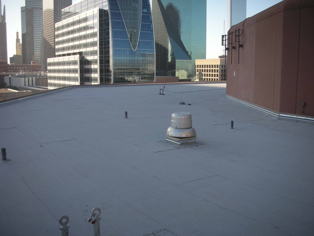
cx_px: 157
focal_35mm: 35
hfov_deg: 52.6
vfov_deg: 40.7
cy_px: 118
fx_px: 317
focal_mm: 5.8
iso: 50
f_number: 2.8
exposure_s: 1/333
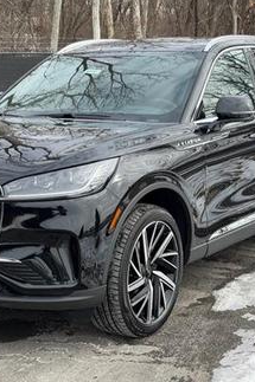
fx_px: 830
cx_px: 93
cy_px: 180
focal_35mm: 78
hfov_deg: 17.4
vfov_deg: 26.0
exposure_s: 1/1754
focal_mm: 6.76
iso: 80
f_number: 1.78
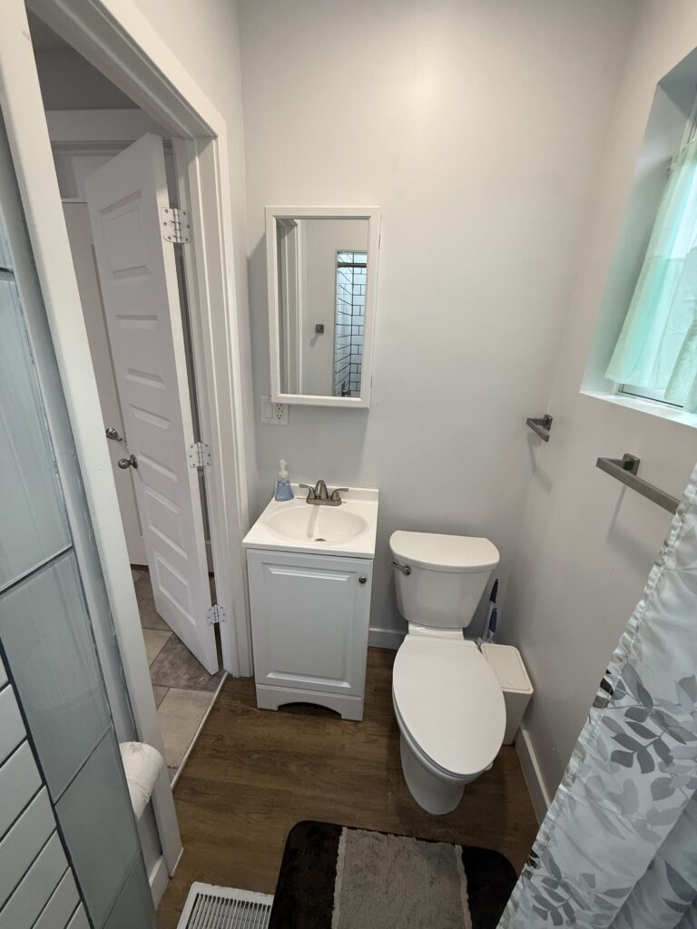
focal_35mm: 14
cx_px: 348
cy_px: 464
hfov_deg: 85.7
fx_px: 376
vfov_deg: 102.1
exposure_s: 1/120
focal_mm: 2.22
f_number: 2.2
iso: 200
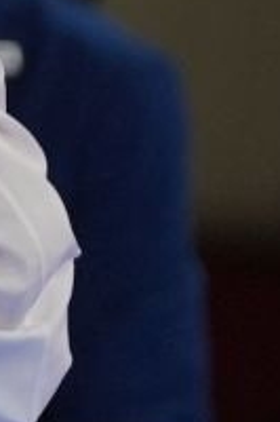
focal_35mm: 2215
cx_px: -1095
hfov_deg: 0.6
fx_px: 25884
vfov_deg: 0.9
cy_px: -46
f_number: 2.8
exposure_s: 1/1000
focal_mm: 164
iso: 500
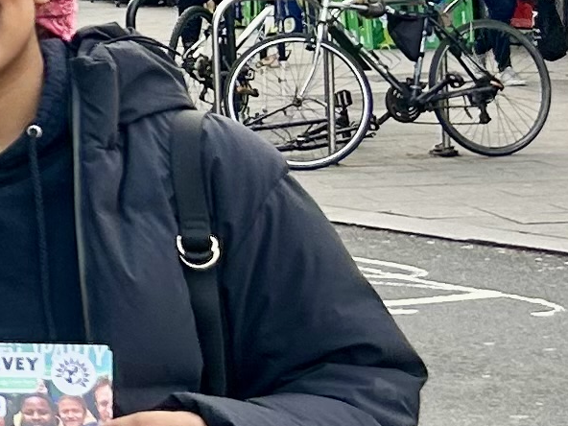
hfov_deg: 9.6
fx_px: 2904
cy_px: -151
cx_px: -893
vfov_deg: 8.3
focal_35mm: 177
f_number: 1.5
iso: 50
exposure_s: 1/488
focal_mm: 5.7
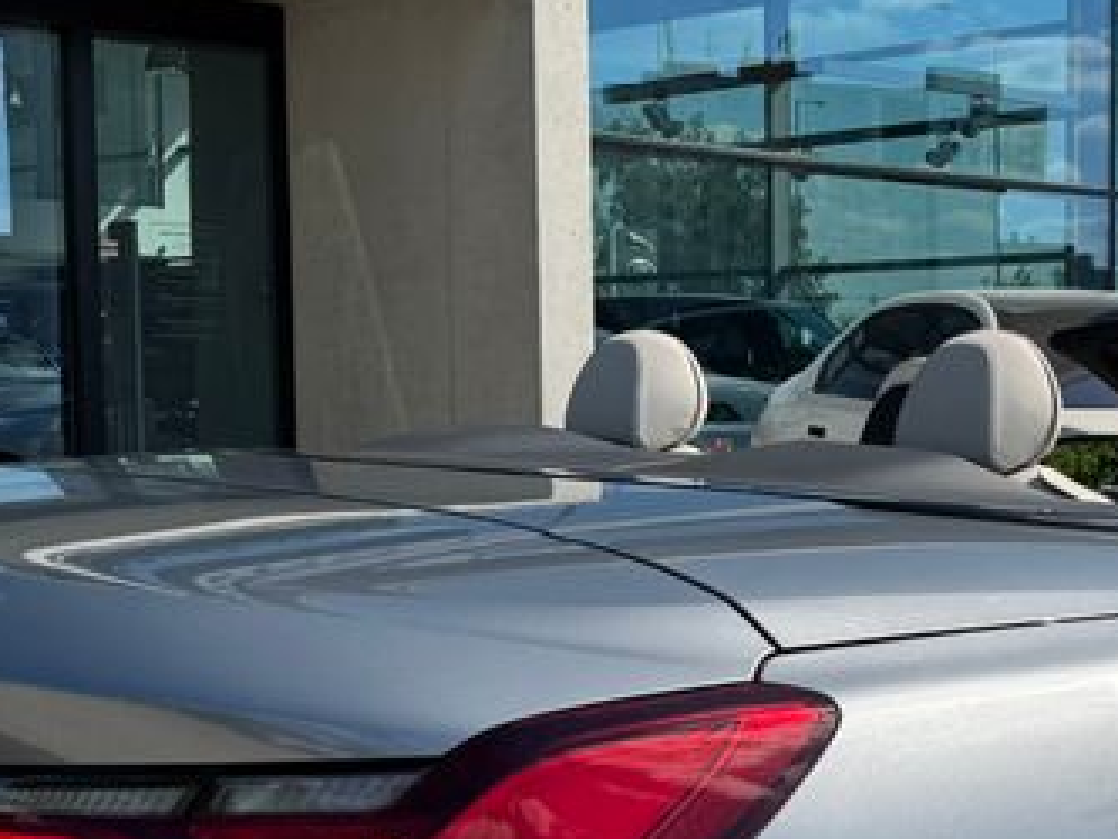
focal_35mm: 74
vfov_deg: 19.8
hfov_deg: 25.3
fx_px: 2390
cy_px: 613
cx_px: 1061
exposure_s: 1/6410
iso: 80
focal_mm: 6.76
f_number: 1.78
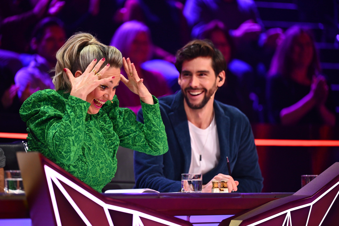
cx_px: 170
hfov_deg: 10.3
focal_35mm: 200
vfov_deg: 6.9
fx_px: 1883
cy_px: 113
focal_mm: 200
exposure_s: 1/320
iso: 2000
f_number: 2.8
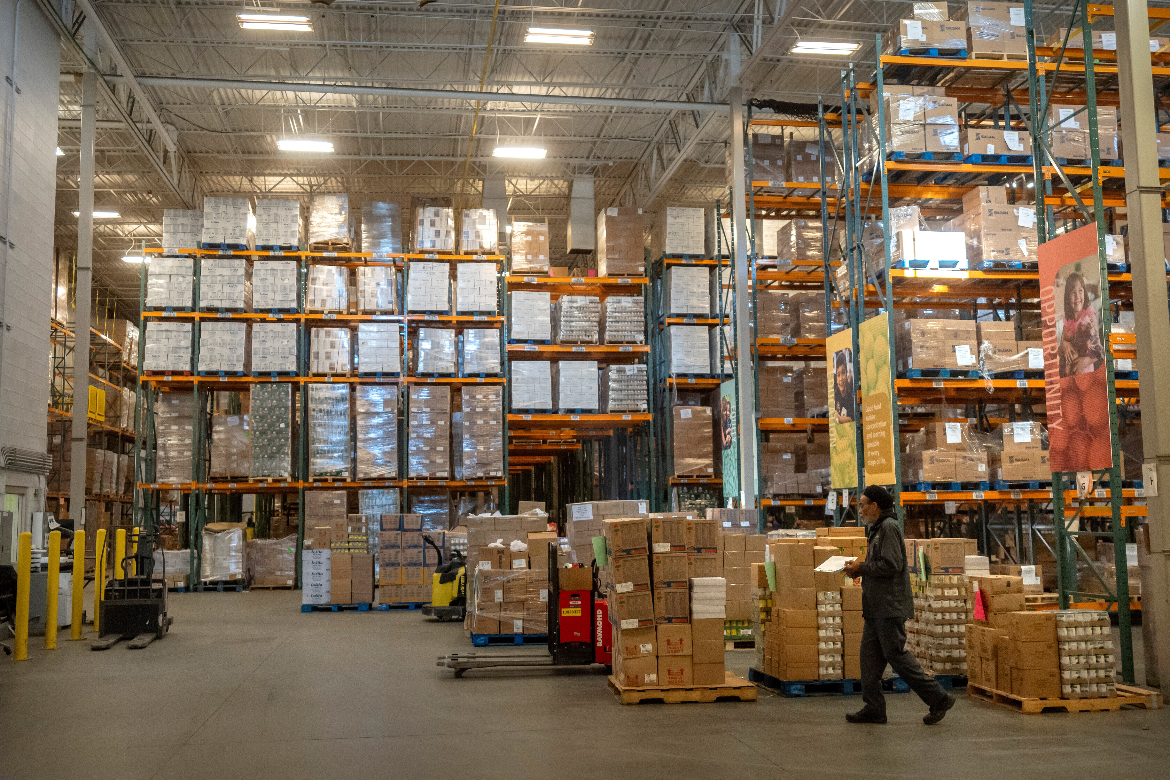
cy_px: 390
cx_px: 585
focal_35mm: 35
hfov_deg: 54.4
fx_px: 1137
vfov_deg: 37.9
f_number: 2.8
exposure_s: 1/400
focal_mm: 35
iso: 4000
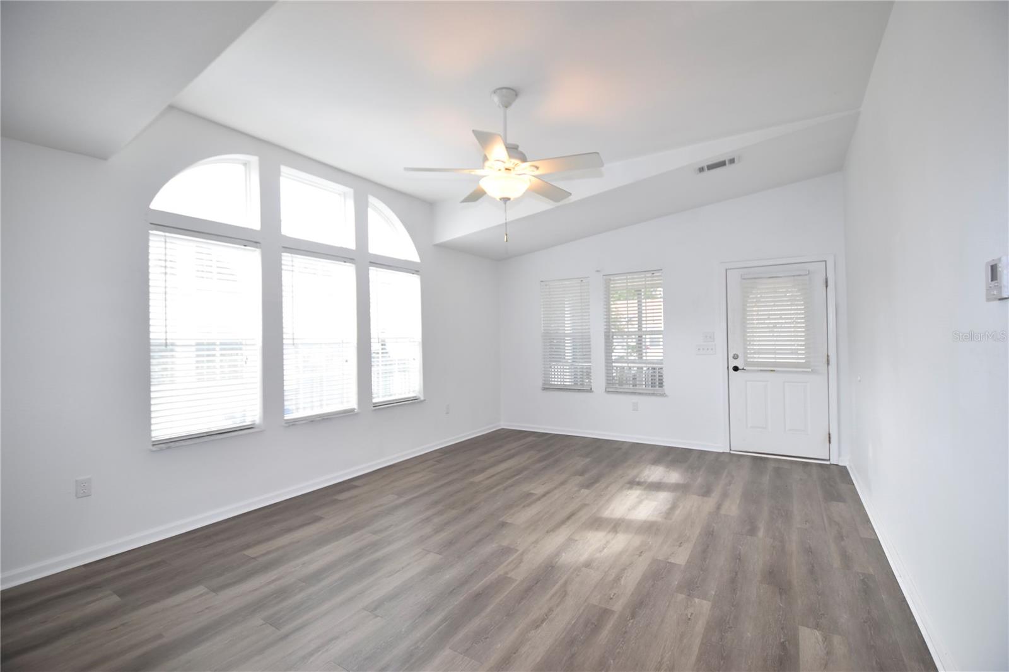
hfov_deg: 100.4
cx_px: 504
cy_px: 336
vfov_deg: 77.3
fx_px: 420
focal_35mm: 15
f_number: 6.3
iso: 400
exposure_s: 1/160
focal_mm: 10
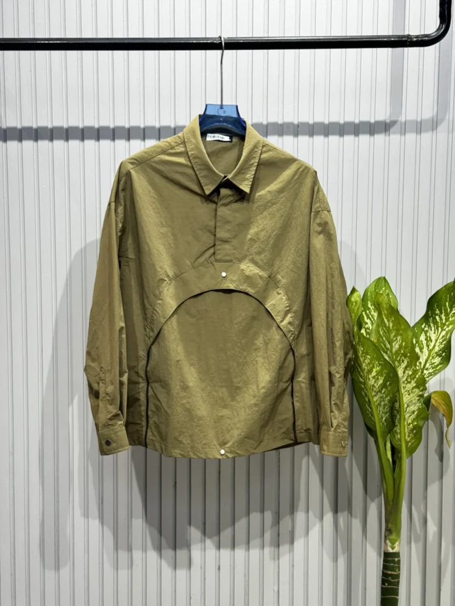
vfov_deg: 39.7
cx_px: 228
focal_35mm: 48
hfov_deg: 30.3
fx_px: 841
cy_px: 303
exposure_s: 1/100
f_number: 1.78
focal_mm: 6.76
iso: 64
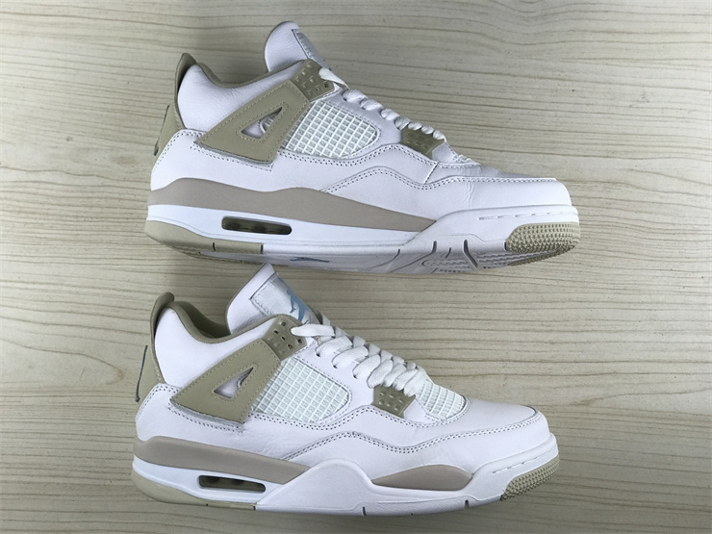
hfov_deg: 33.8
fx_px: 1172
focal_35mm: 57
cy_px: 267
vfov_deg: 25.7
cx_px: 356
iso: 50
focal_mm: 6.6
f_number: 2.8
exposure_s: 1/50
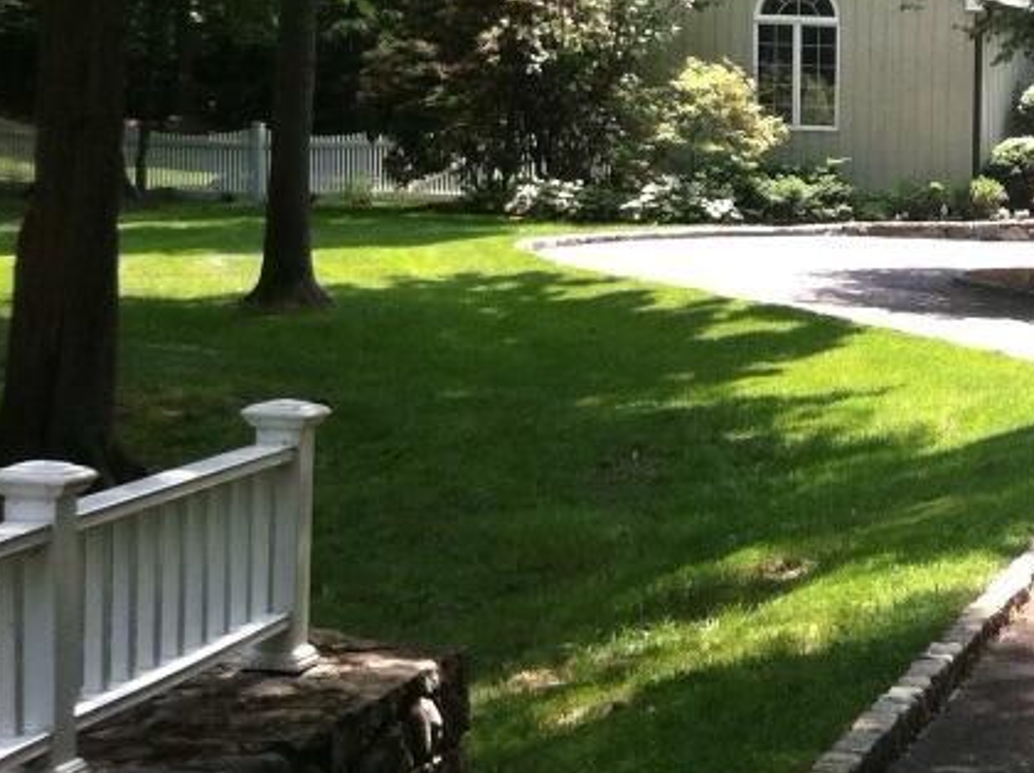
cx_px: 1502
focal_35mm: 108
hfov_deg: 16.7
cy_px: 337
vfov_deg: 13.7
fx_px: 3222
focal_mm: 3.85
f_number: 2.8
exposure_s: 1/163
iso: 80
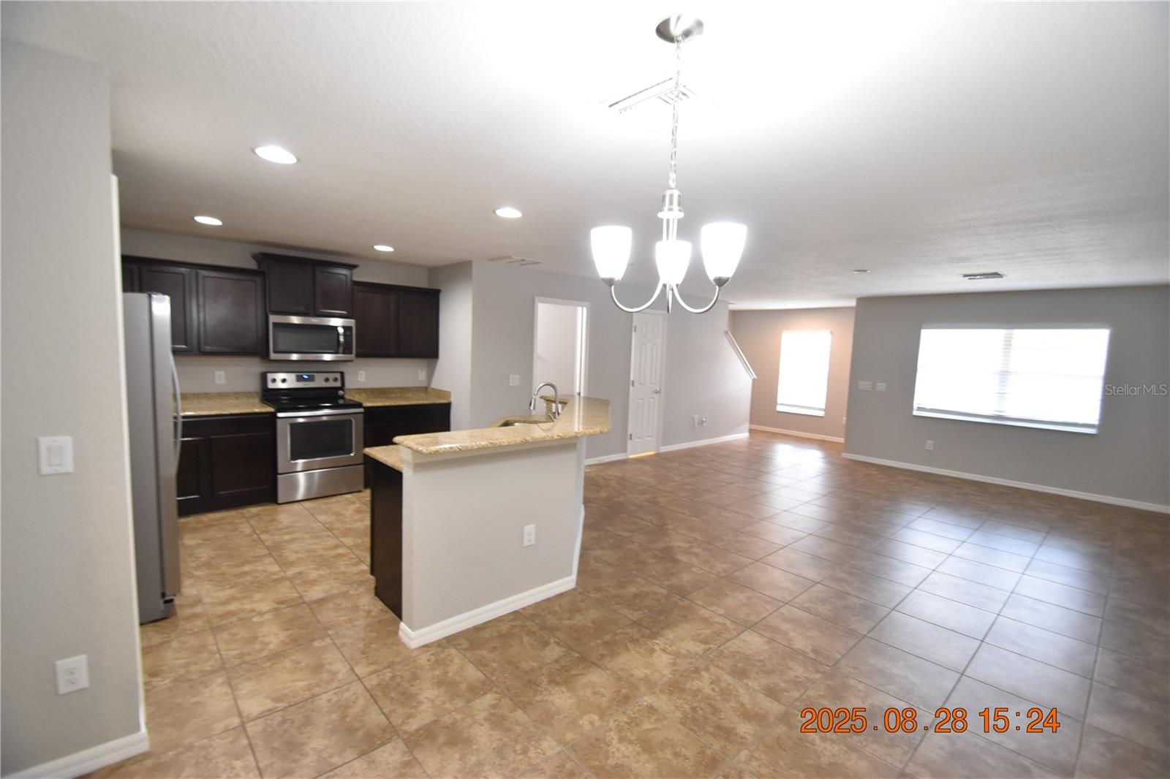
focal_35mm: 15
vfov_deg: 77.3
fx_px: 487
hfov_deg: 100.4
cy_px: 390
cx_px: 585
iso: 800
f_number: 3.5
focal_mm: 10
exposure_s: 1/30
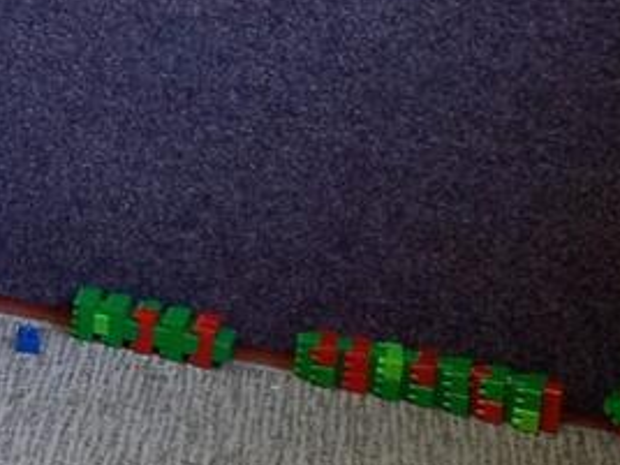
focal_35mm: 125
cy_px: -134
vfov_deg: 11.6
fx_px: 2239
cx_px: -736
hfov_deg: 13.0
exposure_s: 1/50
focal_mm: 4.65
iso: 200
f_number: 1.8
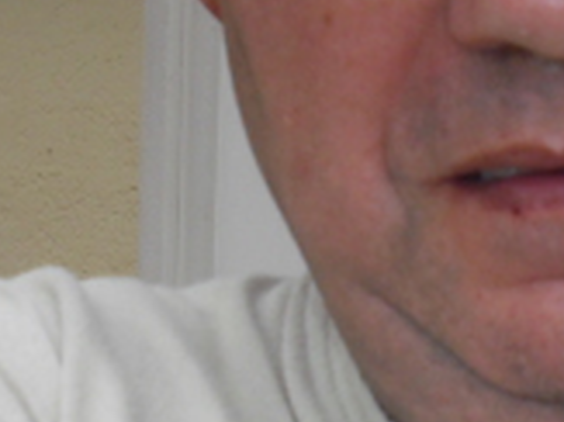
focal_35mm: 149
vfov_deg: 9.9
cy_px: 342
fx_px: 2426
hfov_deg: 13.3
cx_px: 242
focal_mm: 6.2
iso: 100
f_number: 2.8
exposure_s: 1/500
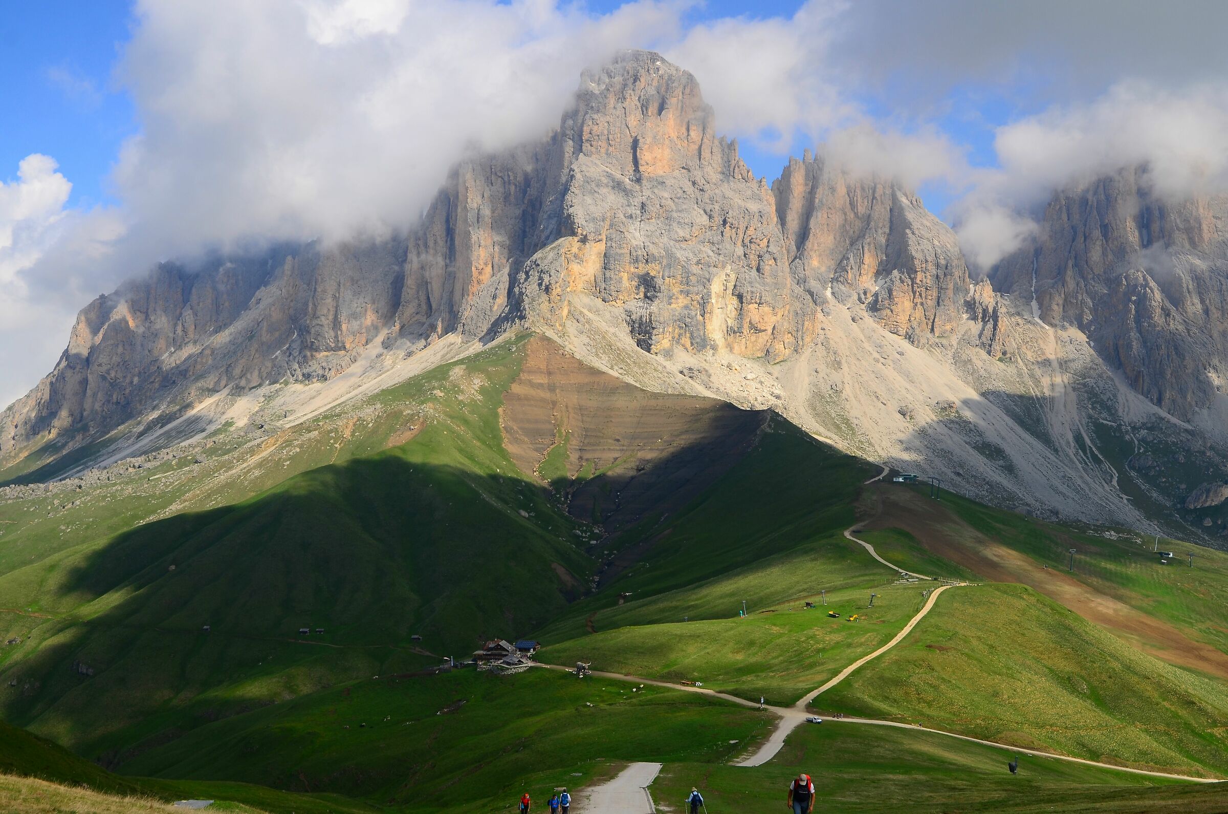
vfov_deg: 39.8
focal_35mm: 33
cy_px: 407
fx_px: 1123
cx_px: 614
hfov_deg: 57.3
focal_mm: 22
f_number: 8
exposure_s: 1/400
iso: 140
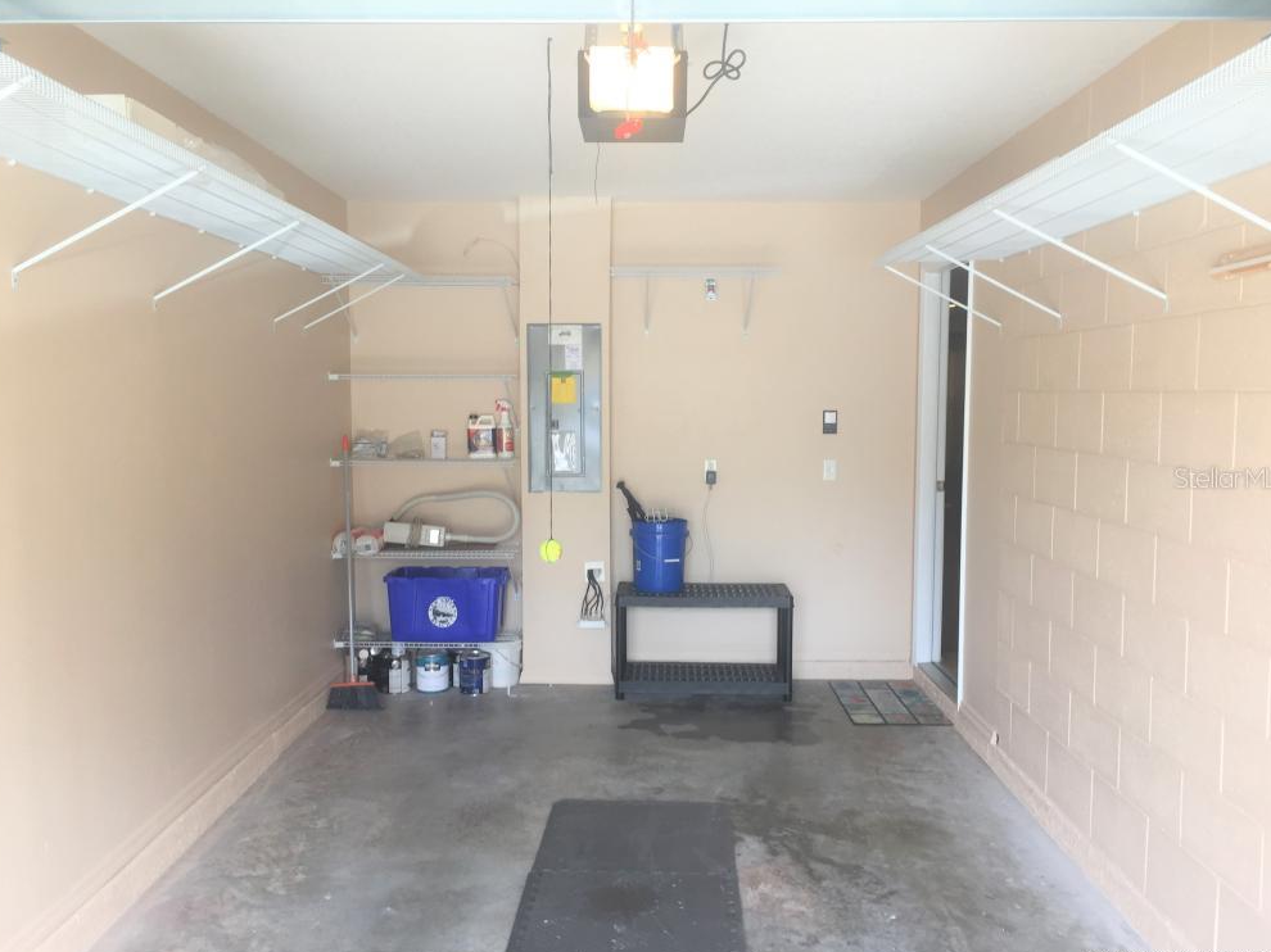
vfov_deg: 46.8
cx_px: 638
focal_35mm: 30
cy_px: 477
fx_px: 1101
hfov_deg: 60.0
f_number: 2.2
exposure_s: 1/120
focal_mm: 4.15
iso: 50
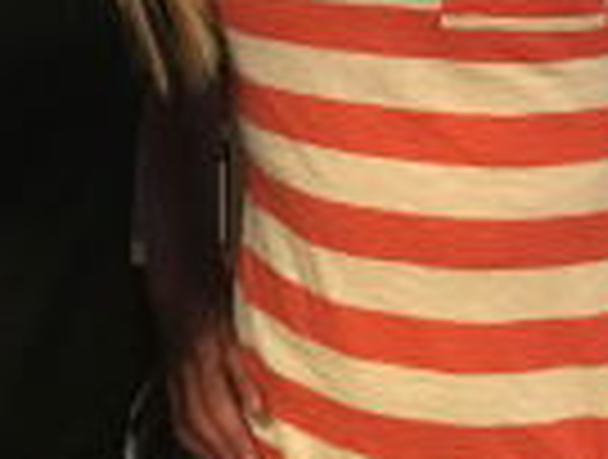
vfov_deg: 13.0
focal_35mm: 107
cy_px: -286
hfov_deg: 18.0
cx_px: 63
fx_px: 1884
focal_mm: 4.15
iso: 320
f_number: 2.2
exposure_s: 1/17
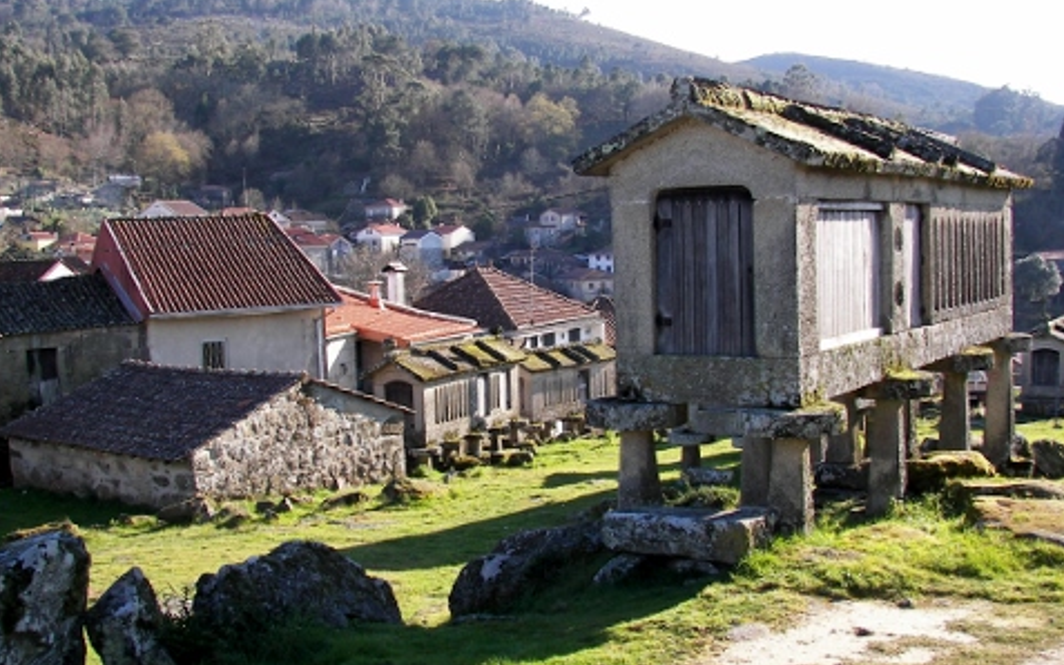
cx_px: 486
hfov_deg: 45.2
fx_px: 1276
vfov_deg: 29.2
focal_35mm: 44
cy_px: 329
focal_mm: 6
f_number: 2.8
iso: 50
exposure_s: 1/250
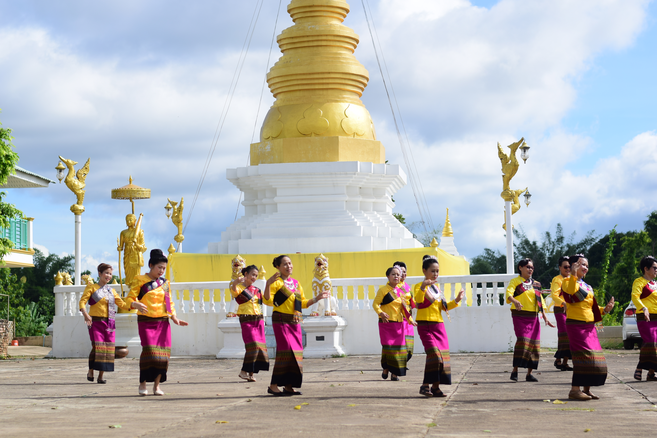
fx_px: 1369
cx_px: 328
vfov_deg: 18.2
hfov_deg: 27.0
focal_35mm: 75
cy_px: 219
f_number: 3.2
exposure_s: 1/2000
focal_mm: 50
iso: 100
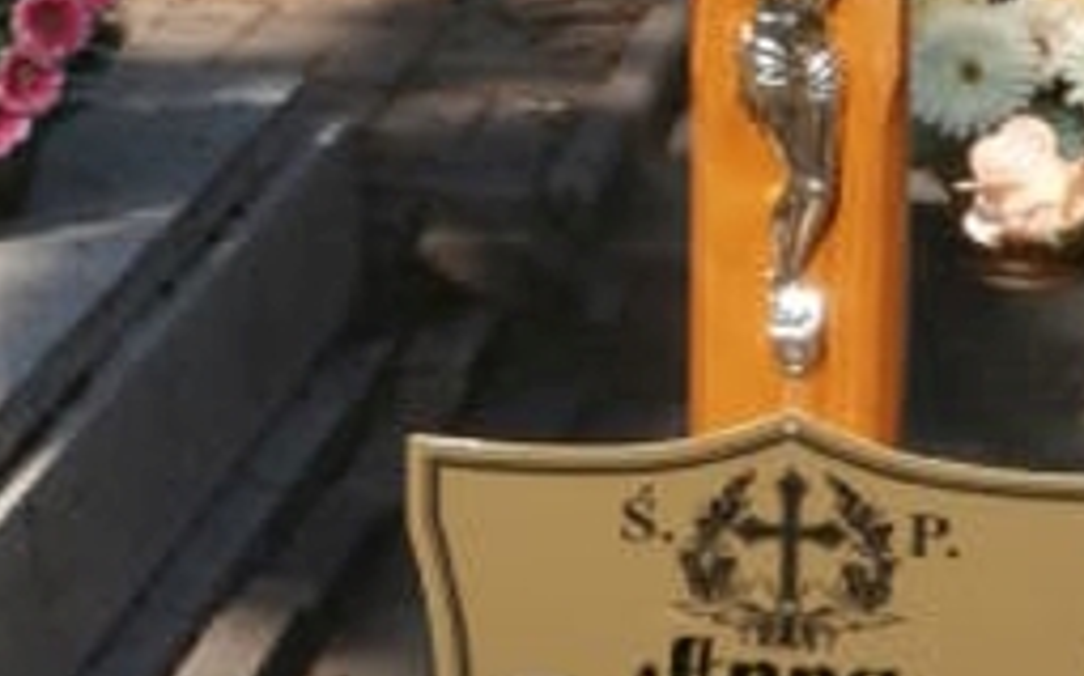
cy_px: 523
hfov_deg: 16.7
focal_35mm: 125
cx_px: 757
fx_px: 3690
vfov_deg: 10.4
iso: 100
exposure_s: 1/640
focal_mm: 8.29
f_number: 4.2
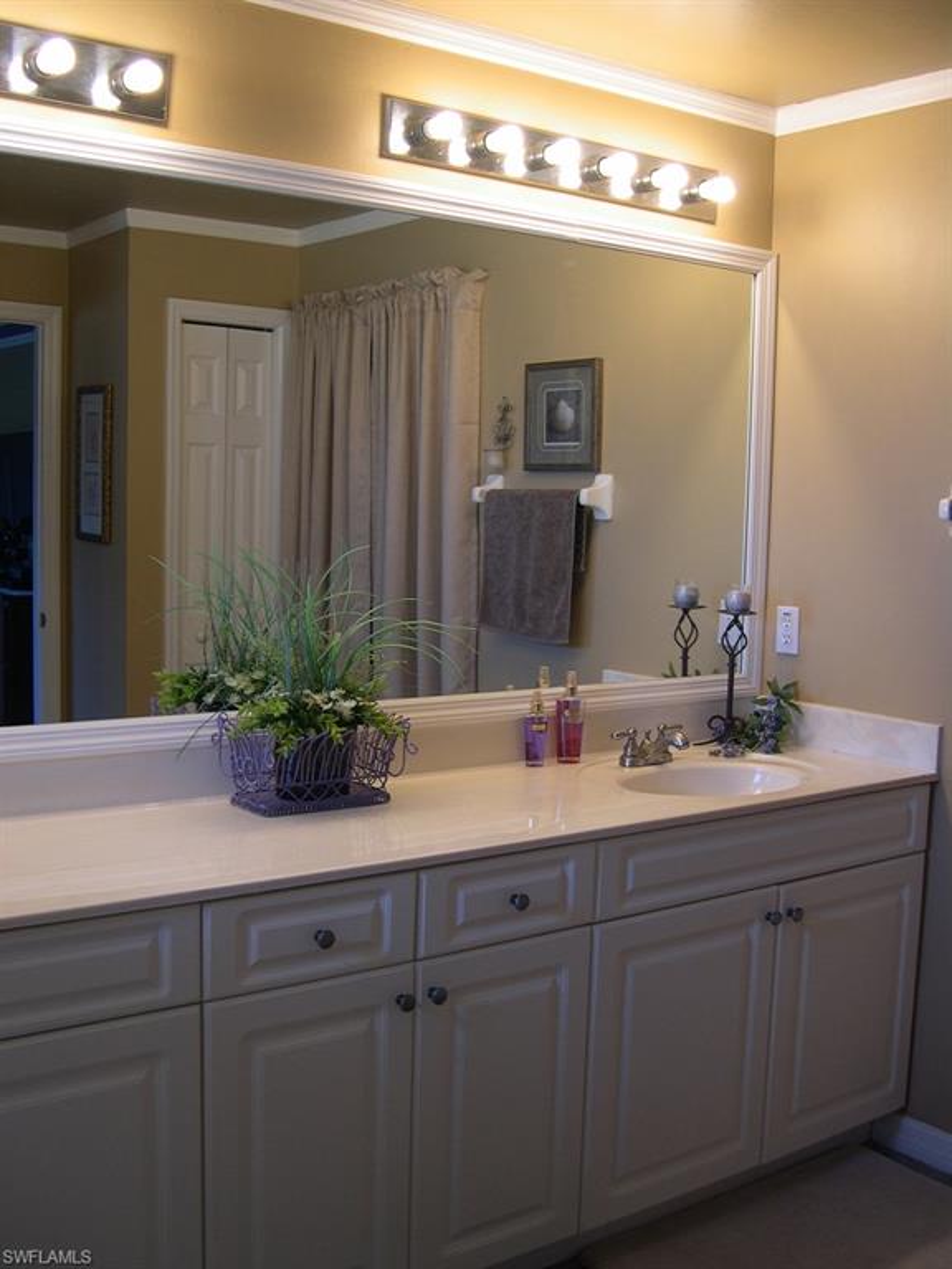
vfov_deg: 49.0
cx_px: 476
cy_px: 634
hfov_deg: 37.7
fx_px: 1393
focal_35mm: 38
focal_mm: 8
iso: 100
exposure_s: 1/38.8
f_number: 2.8
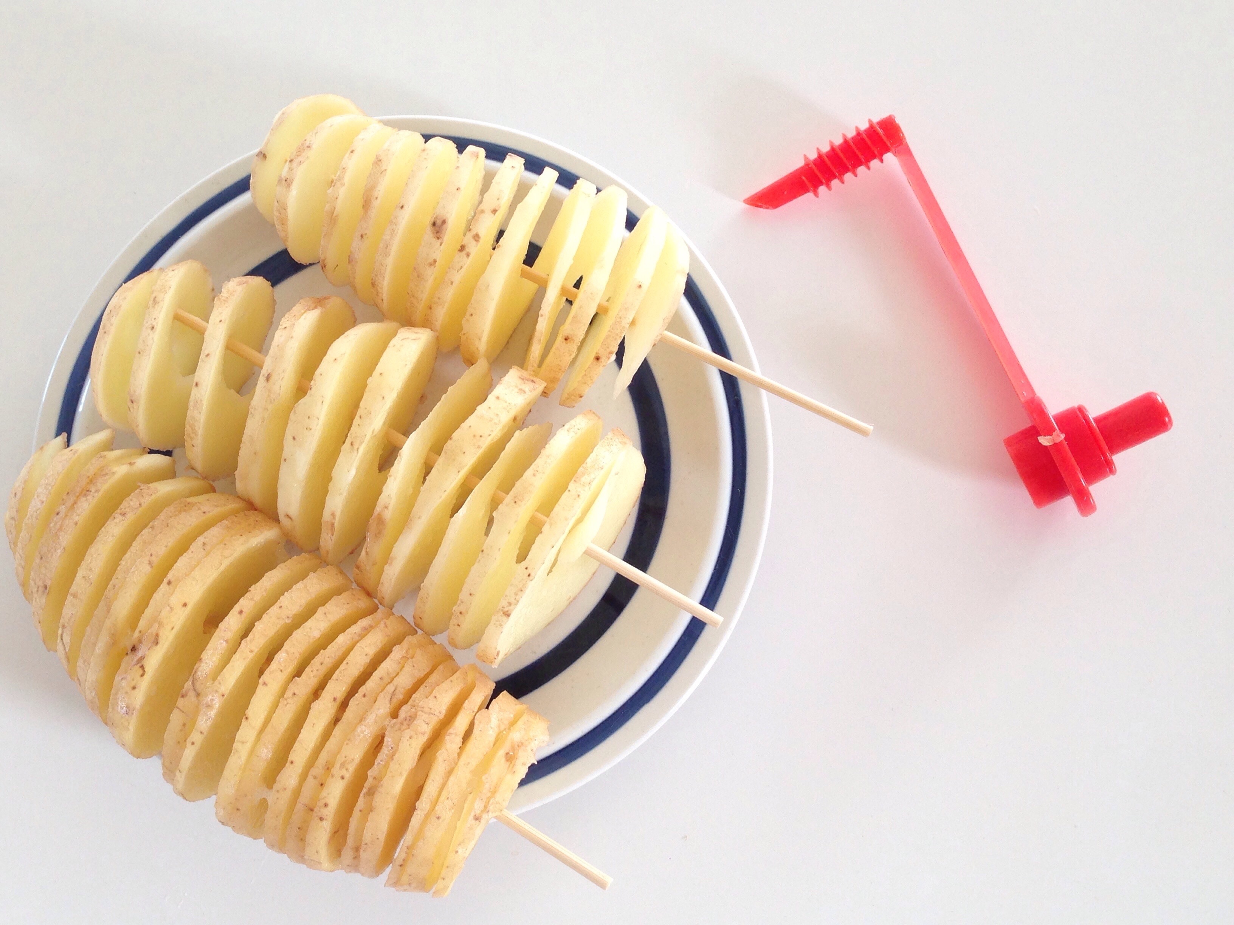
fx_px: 1604
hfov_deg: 42.1
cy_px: 462
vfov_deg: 32.2
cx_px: 617
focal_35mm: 45
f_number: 2.4
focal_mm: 4.12
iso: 50
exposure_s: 1/33
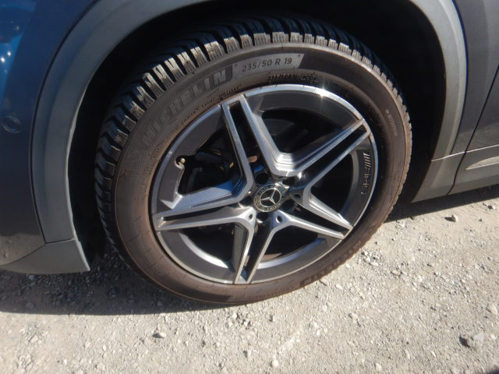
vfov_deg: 56.8
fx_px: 346
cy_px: 187
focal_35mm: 24
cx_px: 250
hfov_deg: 71.6
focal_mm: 4.3
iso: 125
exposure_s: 1/200
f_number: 2.8
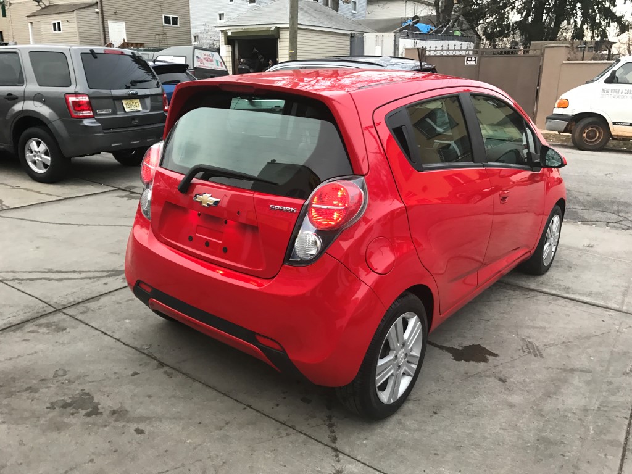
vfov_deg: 49.7
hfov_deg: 63.4
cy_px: 237
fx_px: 511
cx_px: 316
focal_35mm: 28
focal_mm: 3.99
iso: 20
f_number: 1.8
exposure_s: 1/30
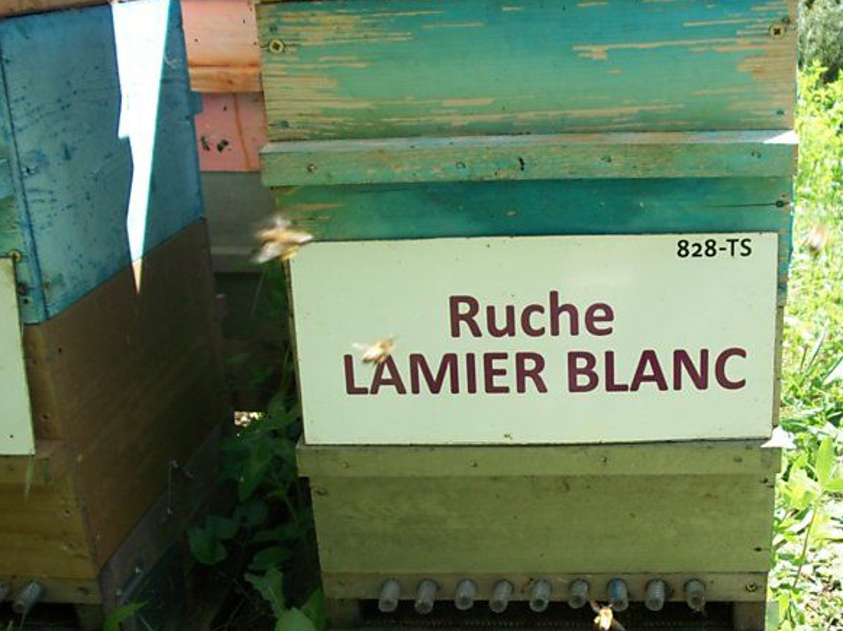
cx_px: 524
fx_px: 1071
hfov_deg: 42.7
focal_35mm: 44
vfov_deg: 32.7
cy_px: 405
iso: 80
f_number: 2.9
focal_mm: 5.7
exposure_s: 1/320
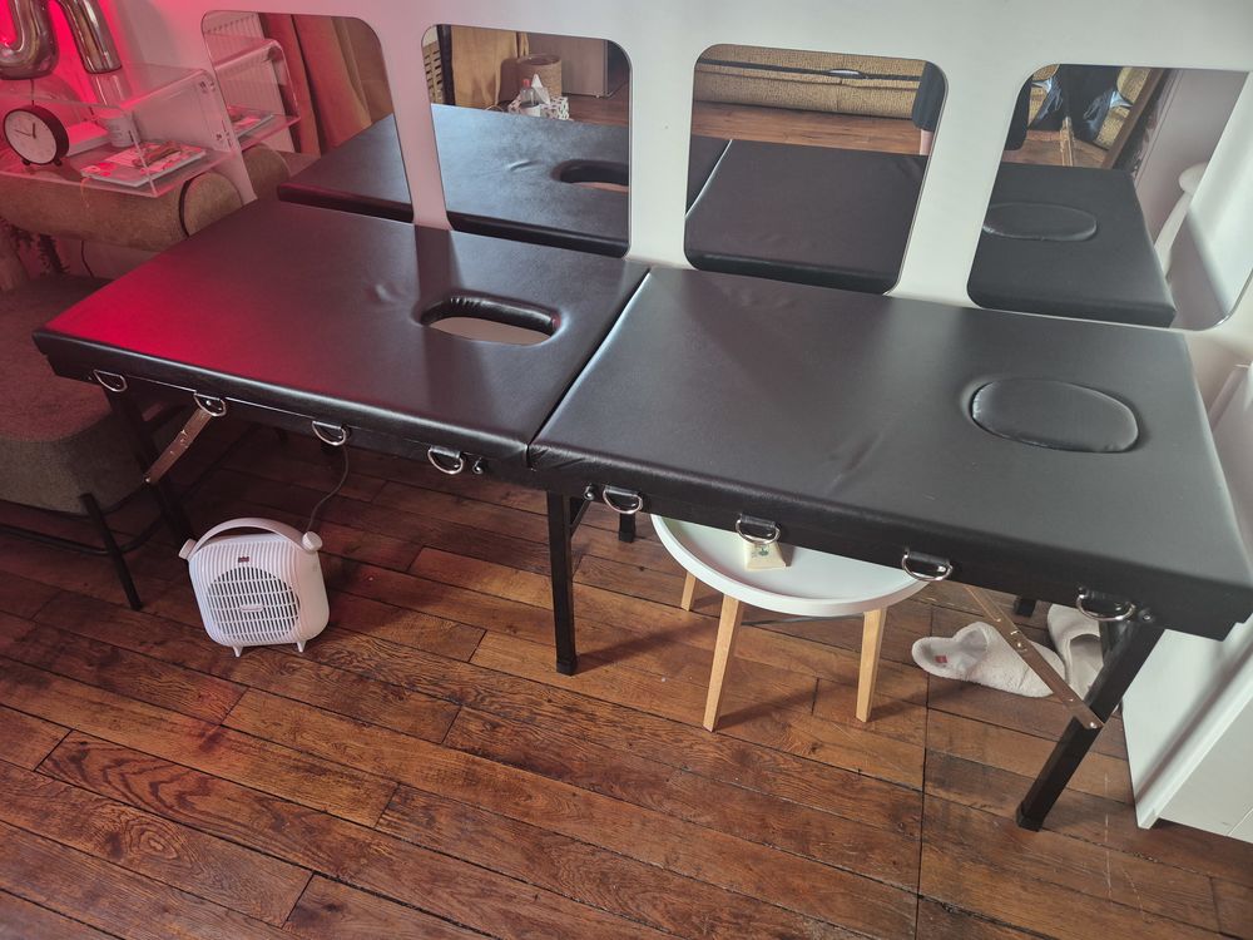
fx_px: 833
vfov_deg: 58.9
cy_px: 470
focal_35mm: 23
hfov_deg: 73.9
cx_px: 626
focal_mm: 5.4
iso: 640
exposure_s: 1/30
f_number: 1.8
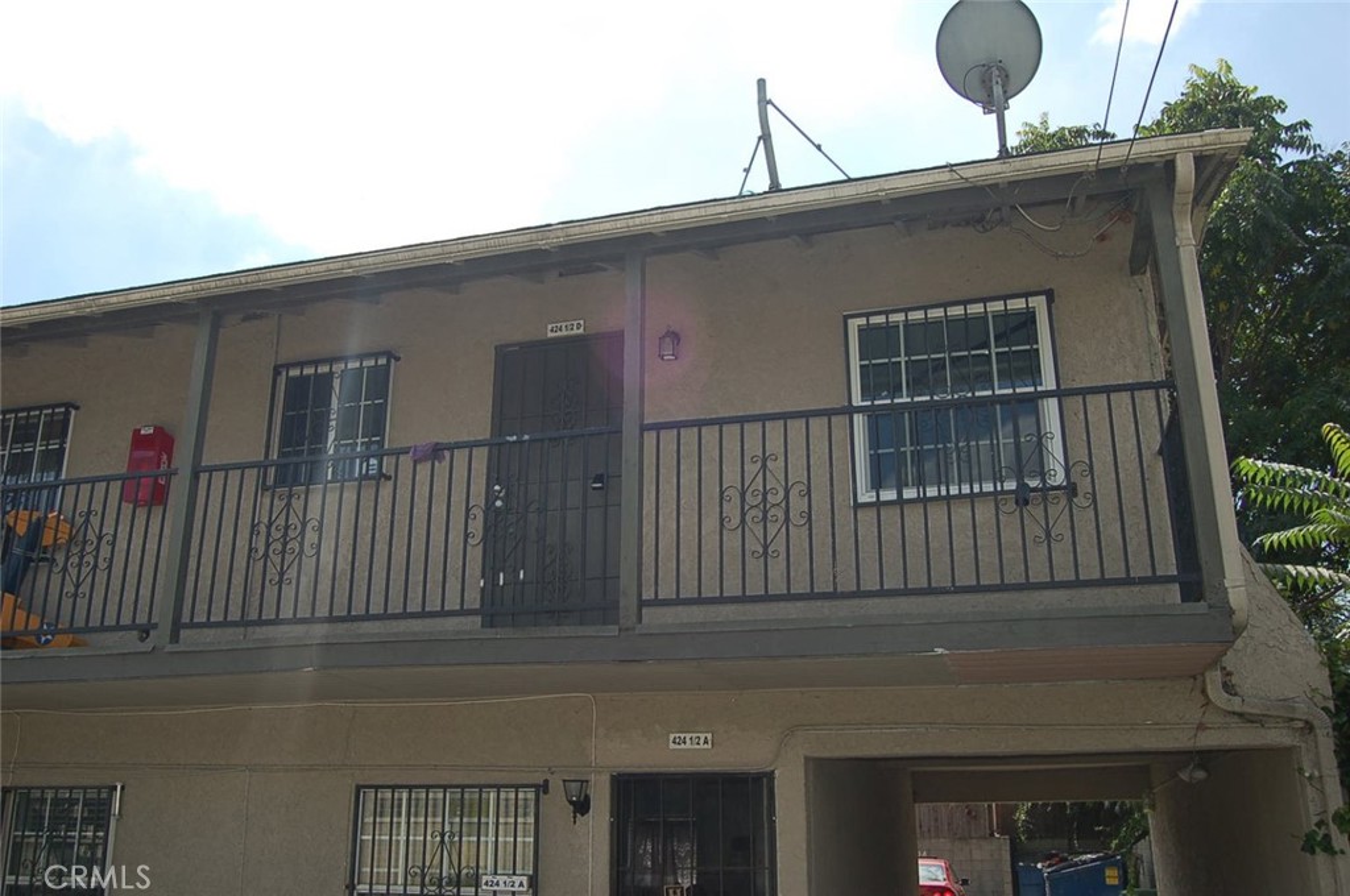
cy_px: 448
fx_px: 1124
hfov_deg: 62.0
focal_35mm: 30
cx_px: 675
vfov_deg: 43.5
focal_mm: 20
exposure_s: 1/500
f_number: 5.6
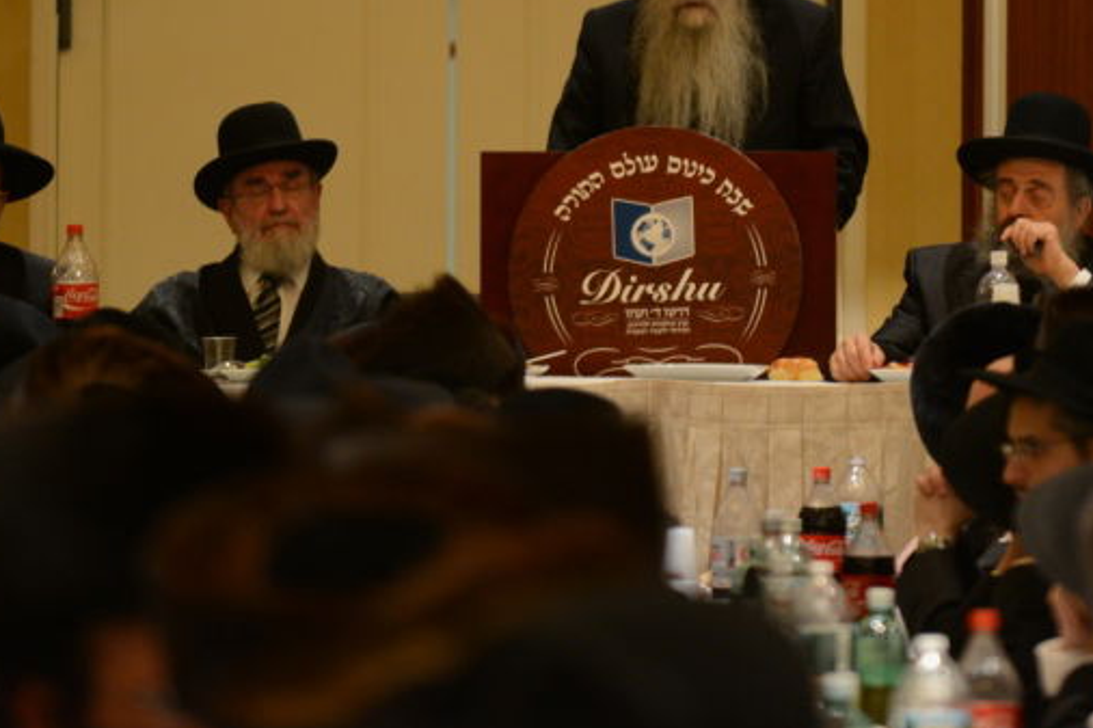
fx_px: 12292
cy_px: -5
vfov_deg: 3.4
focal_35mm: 405
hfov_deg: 5.1
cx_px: 696
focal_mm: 200
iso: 1250
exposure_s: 1/30
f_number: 4
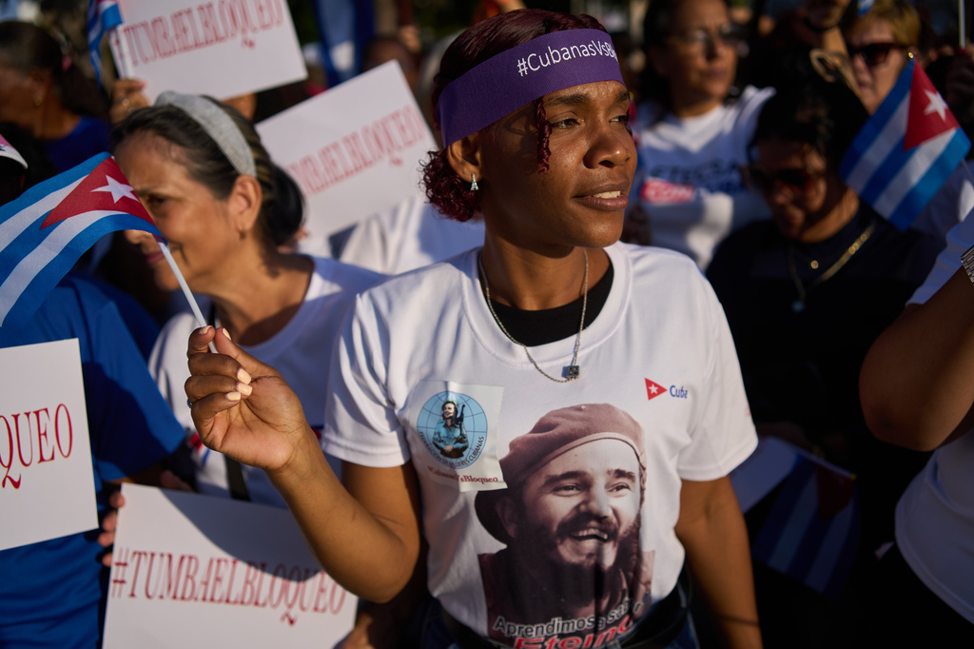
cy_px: 324
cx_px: 487
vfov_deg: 37.8
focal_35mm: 35
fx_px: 947
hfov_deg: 54.4
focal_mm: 35
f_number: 2.2
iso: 100
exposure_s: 1/5000
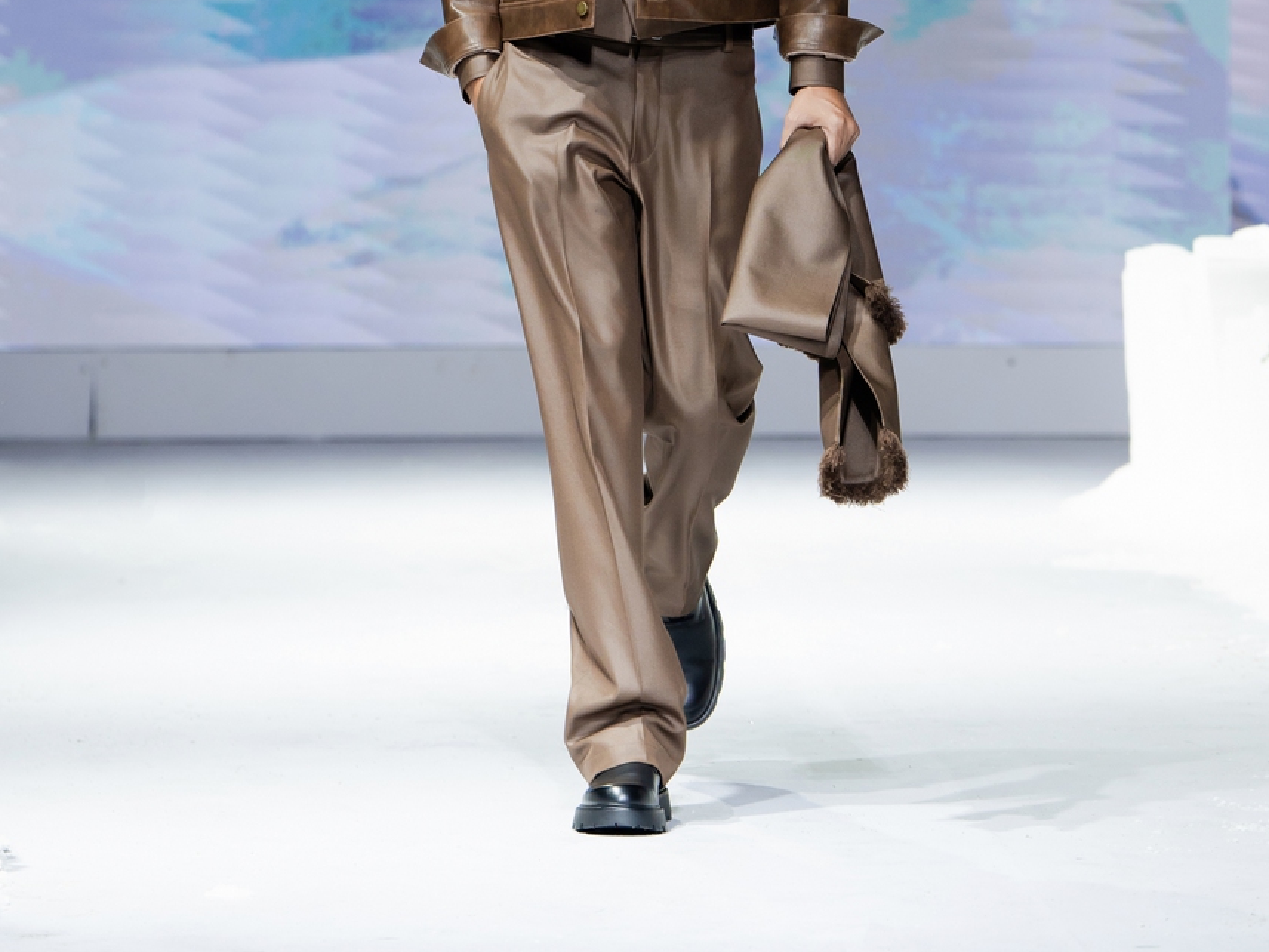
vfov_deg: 5.4
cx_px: 634
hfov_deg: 7.2
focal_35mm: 275
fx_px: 10083
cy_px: 12
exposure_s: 1/800
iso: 800
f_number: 3.5
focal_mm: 127
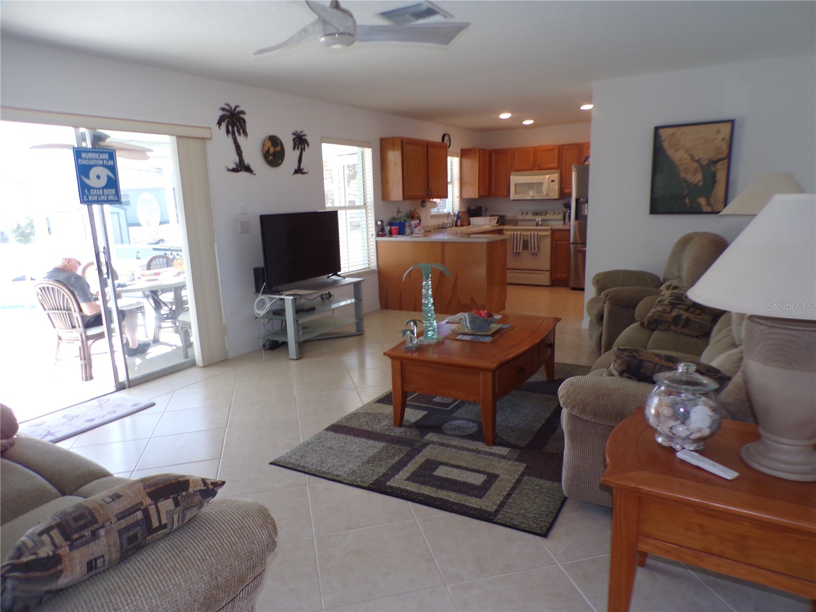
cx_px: 408
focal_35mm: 24
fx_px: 566
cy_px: 306
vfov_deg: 56.8
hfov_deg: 71.6
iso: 100
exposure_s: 1/70
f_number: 3
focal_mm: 4.3
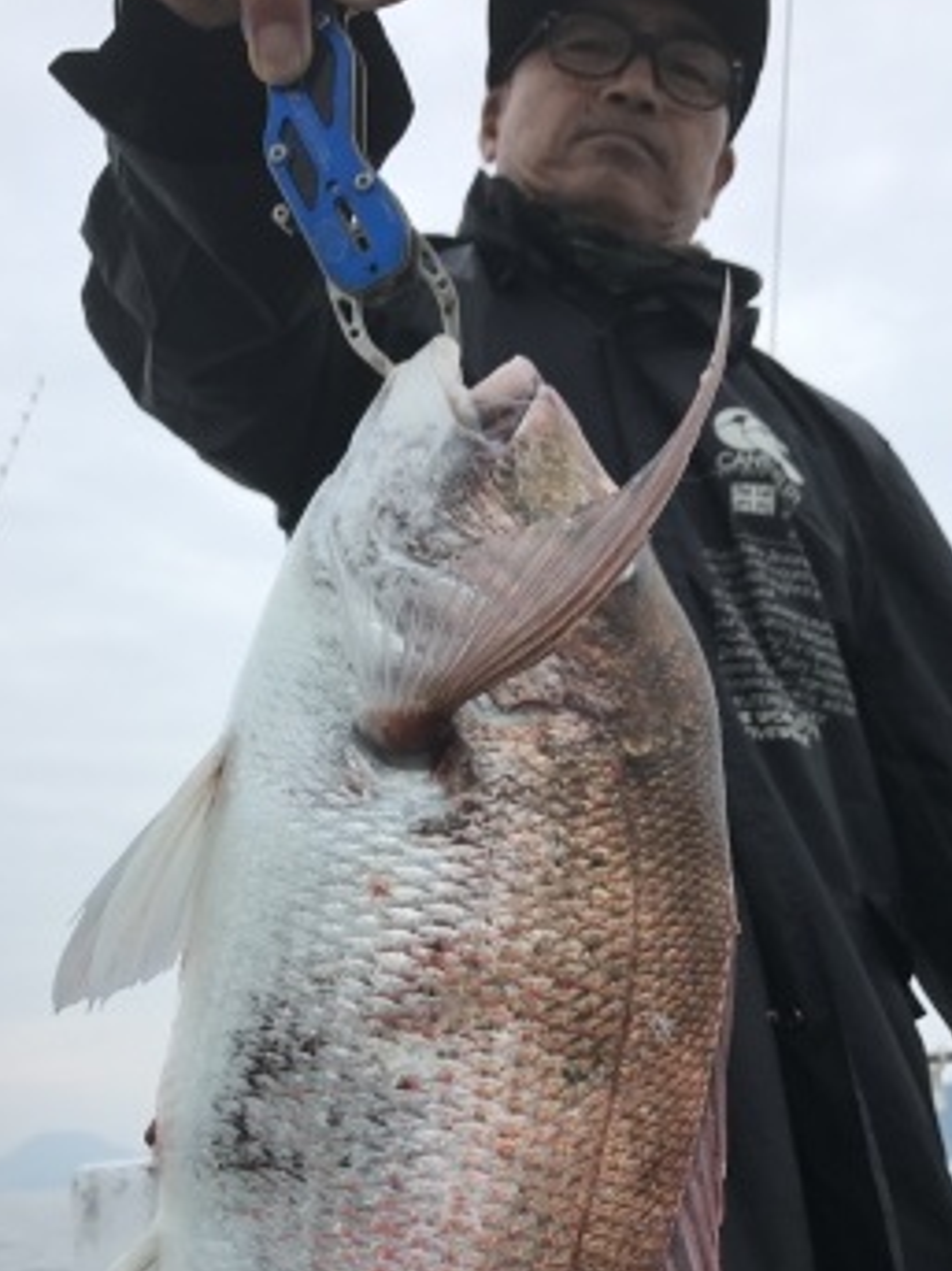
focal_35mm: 40
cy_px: 767
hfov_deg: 35.9
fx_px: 1468
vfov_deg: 46.5
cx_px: 487
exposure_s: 1/1294
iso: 20
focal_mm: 3.99
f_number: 1.8
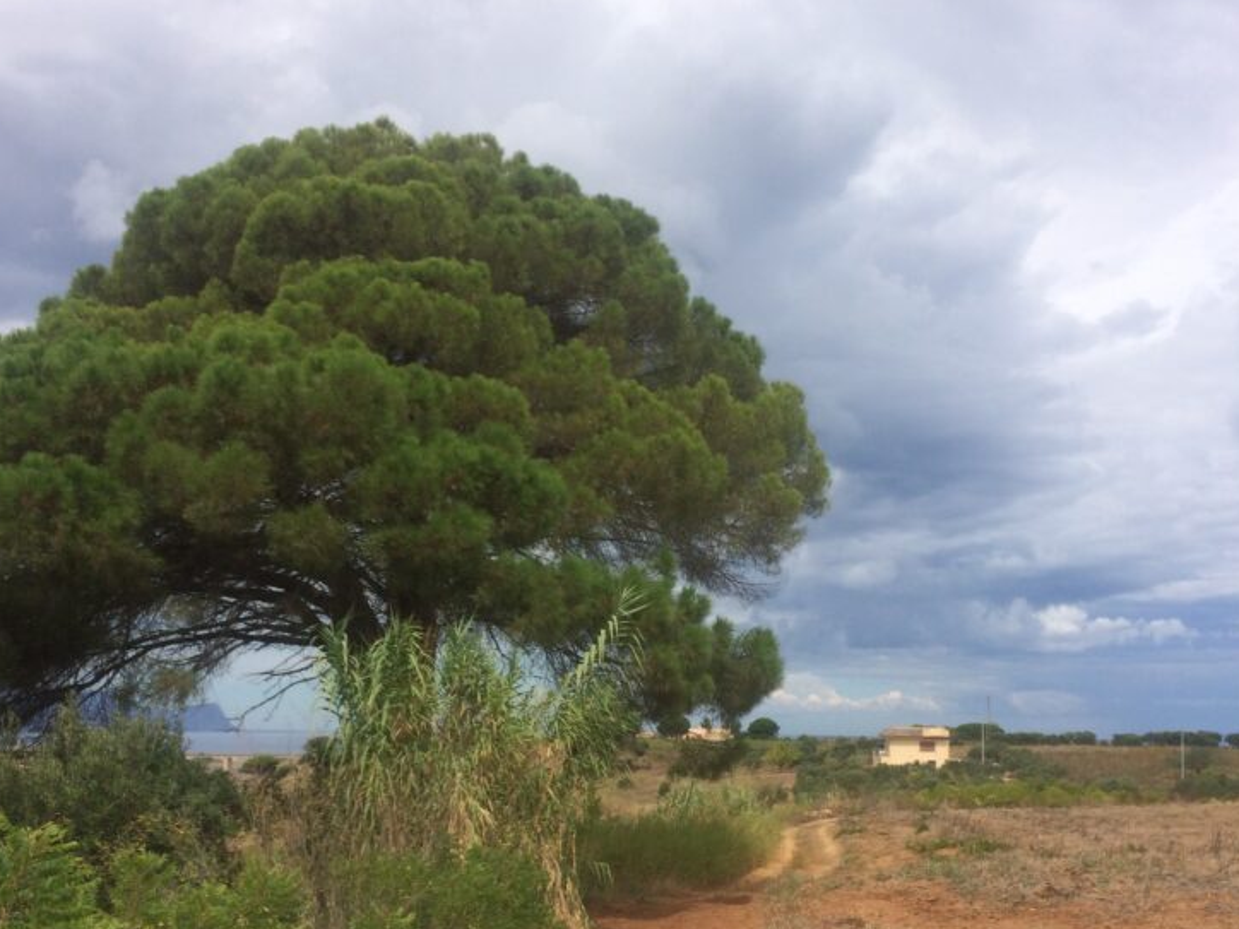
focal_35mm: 41
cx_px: 602
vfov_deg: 34.8
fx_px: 1468
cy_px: 614
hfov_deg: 45.8
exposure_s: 1/3425
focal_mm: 4.15
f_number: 2.2
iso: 32
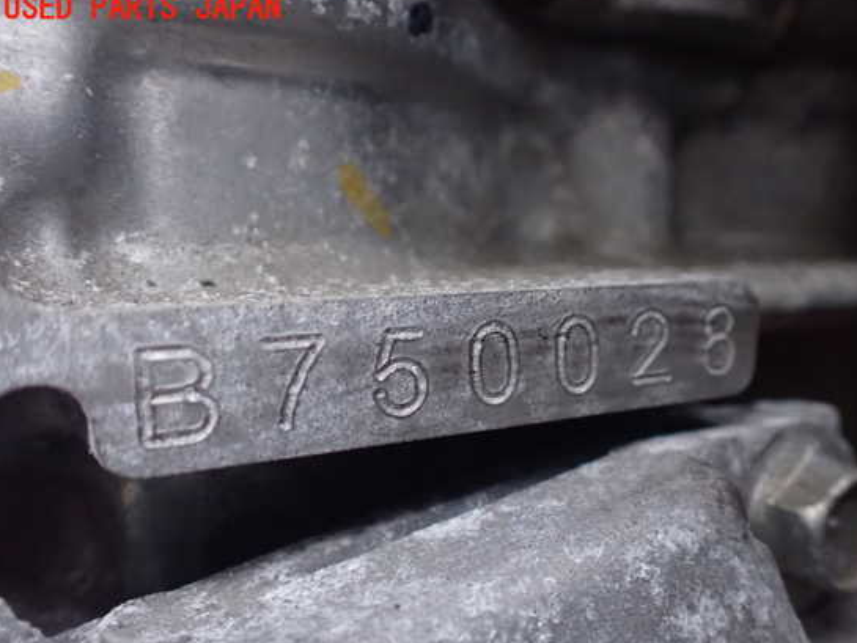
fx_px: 817
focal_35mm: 33
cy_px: 343
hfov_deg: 55.3
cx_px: 467
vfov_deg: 42.9
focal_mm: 5.4
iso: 1250
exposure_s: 1/30
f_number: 2.3
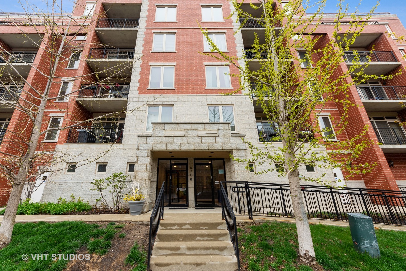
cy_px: 136
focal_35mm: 12
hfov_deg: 112.6
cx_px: 203
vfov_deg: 90.0
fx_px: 135
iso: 200
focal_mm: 8
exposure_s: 1/25
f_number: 9
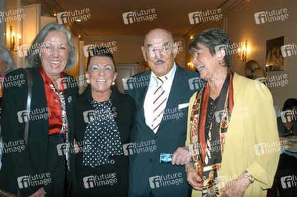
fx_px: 297
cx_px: 148
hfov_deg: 53.2
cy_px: 98
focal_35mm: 36
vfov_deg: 36.8
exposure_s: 1/40
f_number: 3.5
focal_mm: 24
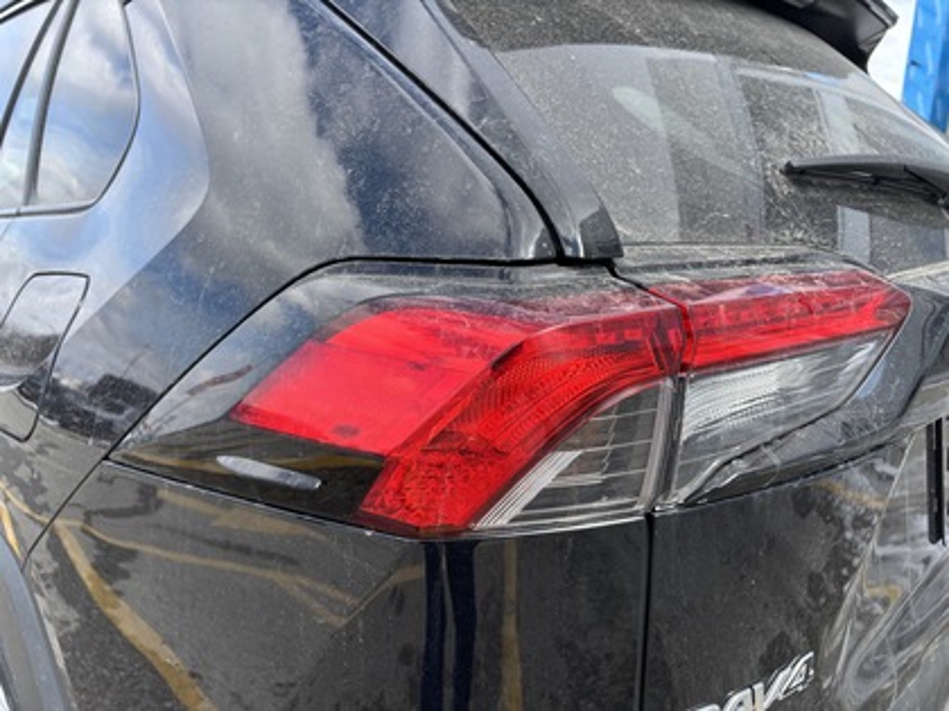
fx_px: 713
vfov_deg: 53.1
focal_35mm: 26
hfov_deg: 67.3
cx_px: 474
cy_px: 356
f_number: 1.6
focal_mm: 5.96
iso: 50
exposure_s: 1/787
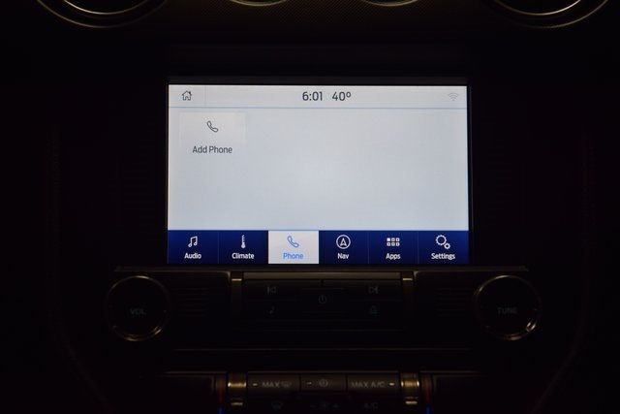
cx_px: 310
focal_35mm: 105
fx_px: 1809
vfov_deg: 13.0
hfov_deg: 19.5
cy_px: 207
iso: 400
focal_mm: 70
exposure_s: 1/250
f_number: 4.5
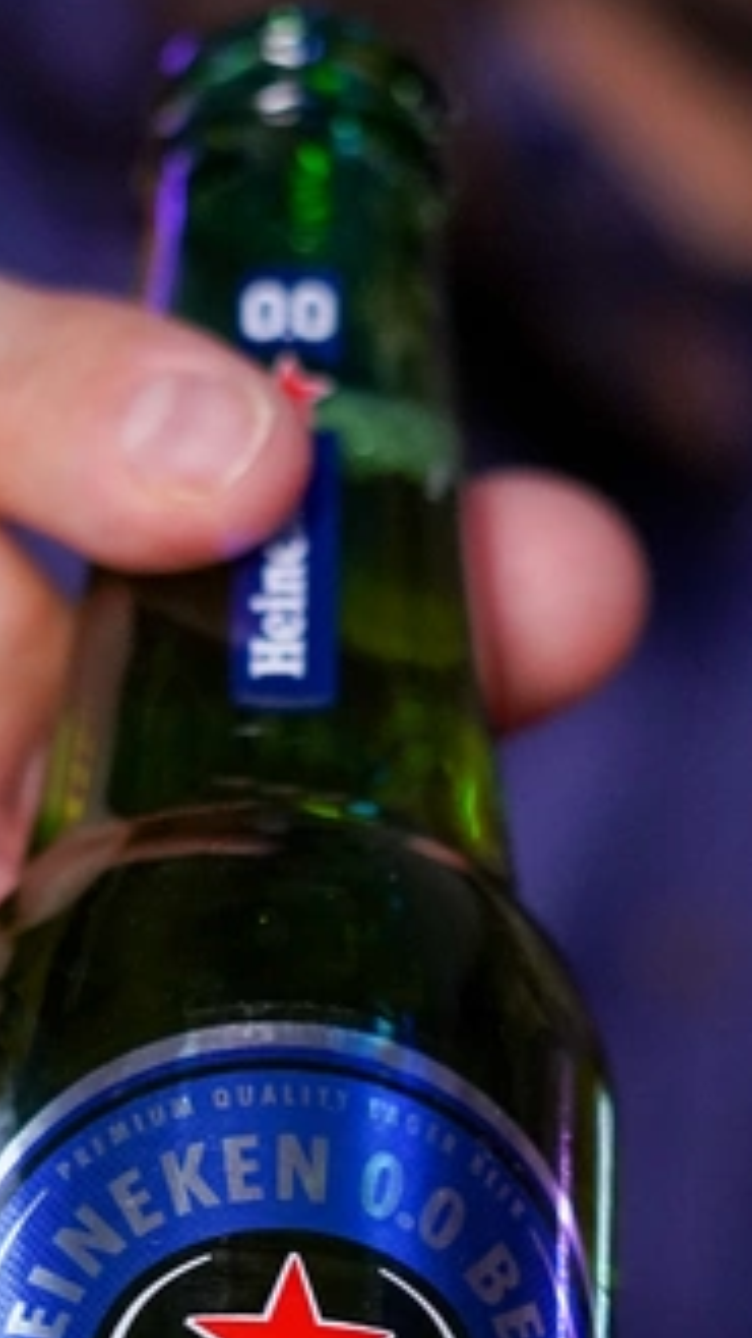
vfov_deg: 13.7
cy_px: 1275
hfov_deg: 7.8
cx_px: 280
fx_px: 5496
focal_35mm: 155
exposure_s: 1/320
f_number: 3.2
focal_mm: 50
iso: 3200
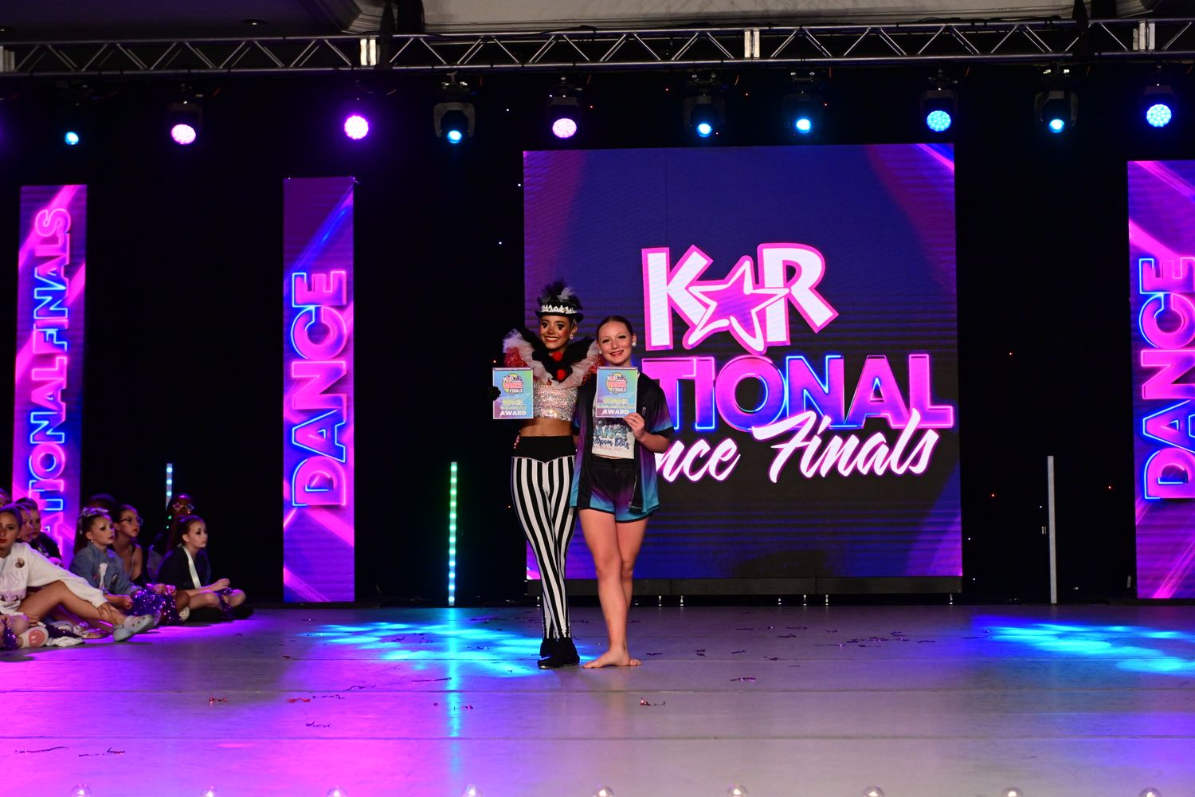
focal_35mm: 62
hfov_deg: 32.4
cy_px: 398
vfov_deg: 21.9
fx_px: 2058
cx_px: 598
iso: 3200
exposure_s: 1/800
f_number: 3.5
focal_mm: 62
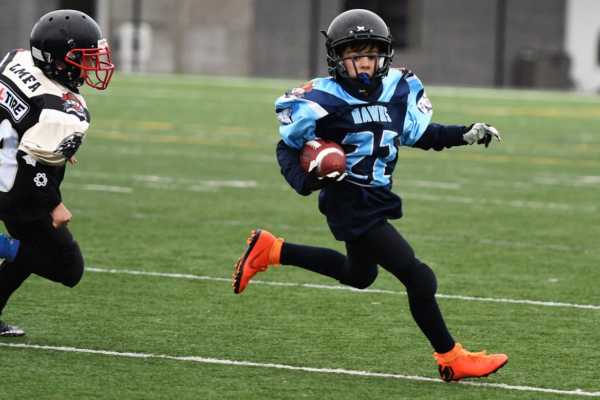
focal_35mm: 255
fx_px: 4250
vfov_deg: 5.4
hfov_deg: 8.1
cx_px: 300
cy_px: 200
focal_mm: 170
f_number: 2.8
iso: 900
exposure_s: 1/1000
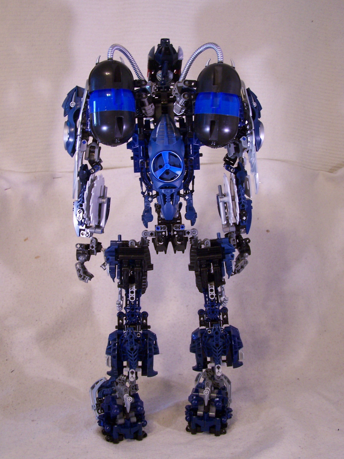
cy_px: 230
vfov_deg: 39.7
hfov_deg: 30.3
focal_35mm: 48
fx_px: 636
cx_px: 172
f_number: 3
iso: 140
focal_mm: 8
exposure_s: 1/8
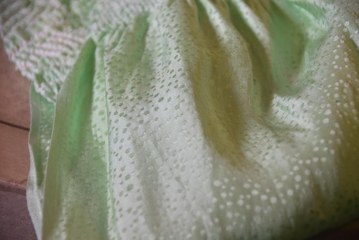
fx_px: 2319
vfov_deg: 5.9
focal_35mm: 232
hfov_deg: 8.9
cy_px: 120
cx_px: 180
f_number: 6
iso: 800
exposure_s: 1/200
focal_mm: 155
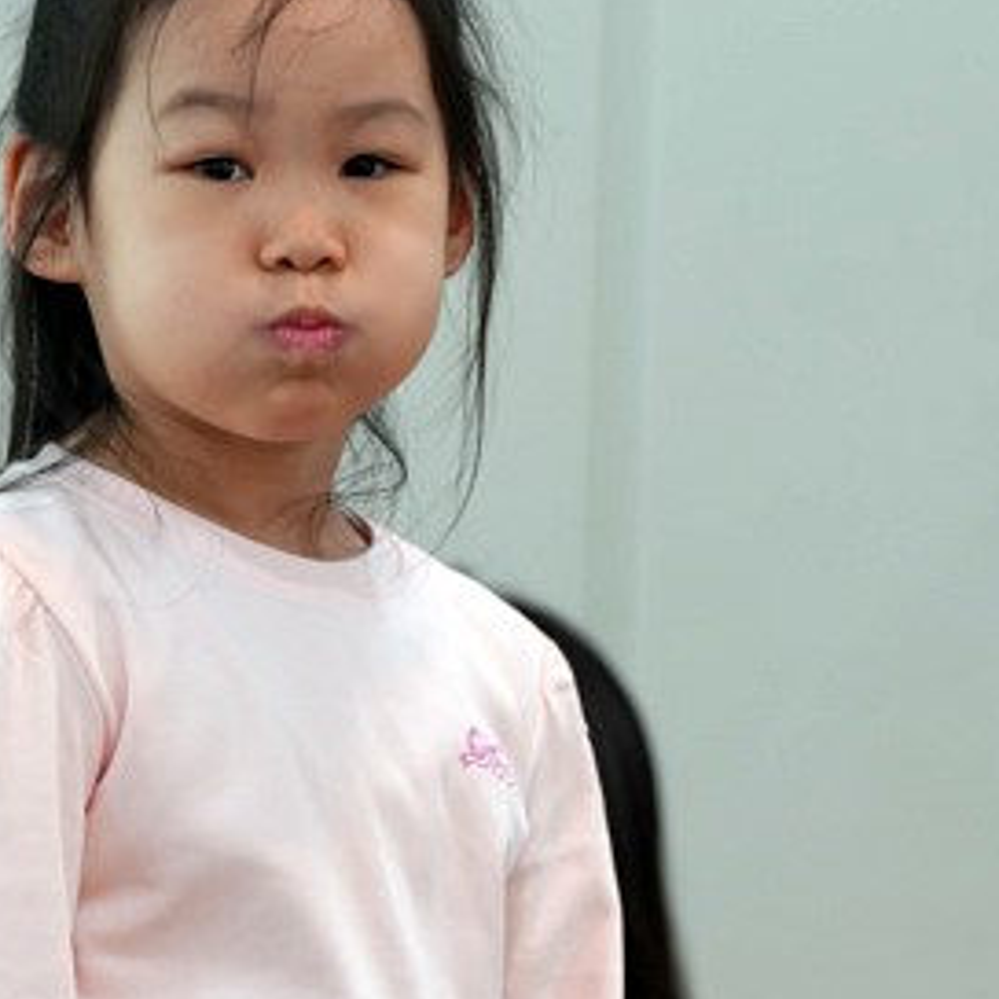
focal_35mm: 563
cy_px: 411
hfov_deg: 3.1
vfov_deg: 3.1
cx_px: 320
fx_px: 18382
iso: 1250
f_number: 4
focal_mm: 200
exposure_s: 1/250
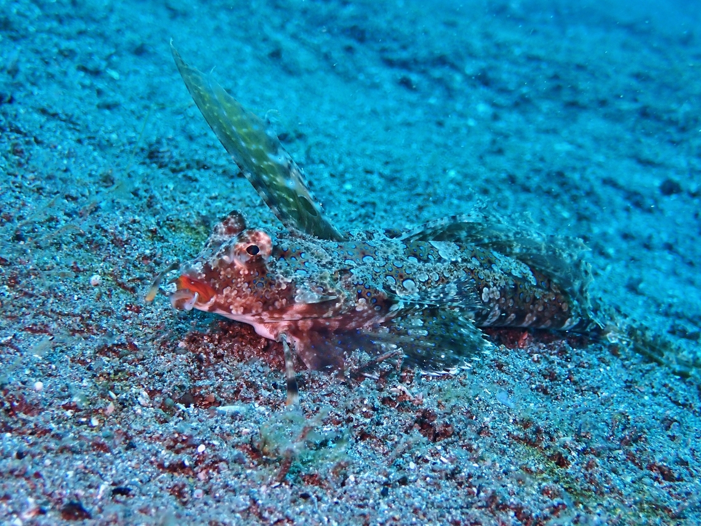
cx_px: 350
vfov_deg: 27.0
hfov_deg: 35.5
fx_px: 1094
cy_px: 263
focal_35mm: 54
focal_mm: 9.65
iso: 200
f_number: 4.5
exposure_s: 1/125
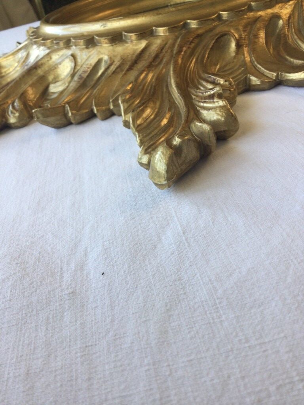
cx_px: 152
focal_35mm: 31
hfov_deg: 45.4
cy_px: 202
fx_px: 363
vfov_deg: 58.4
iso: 32
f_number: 2.4
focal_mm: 3.3
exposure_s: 1/50
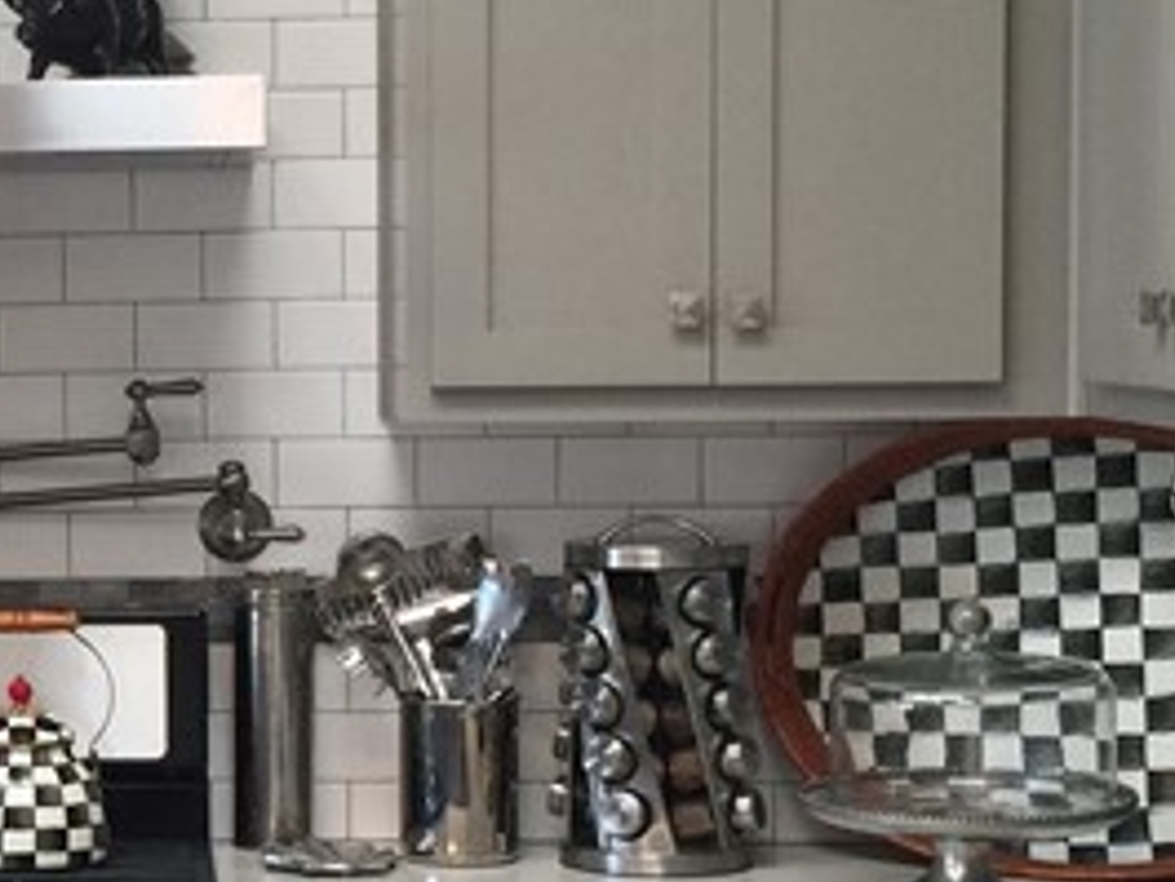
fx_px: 3803
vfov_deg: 13.2
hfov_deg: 16.8
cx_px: -231
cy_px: 550
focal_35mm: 112
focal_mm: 4.15
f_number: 2.2
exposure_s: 1/40
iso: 40
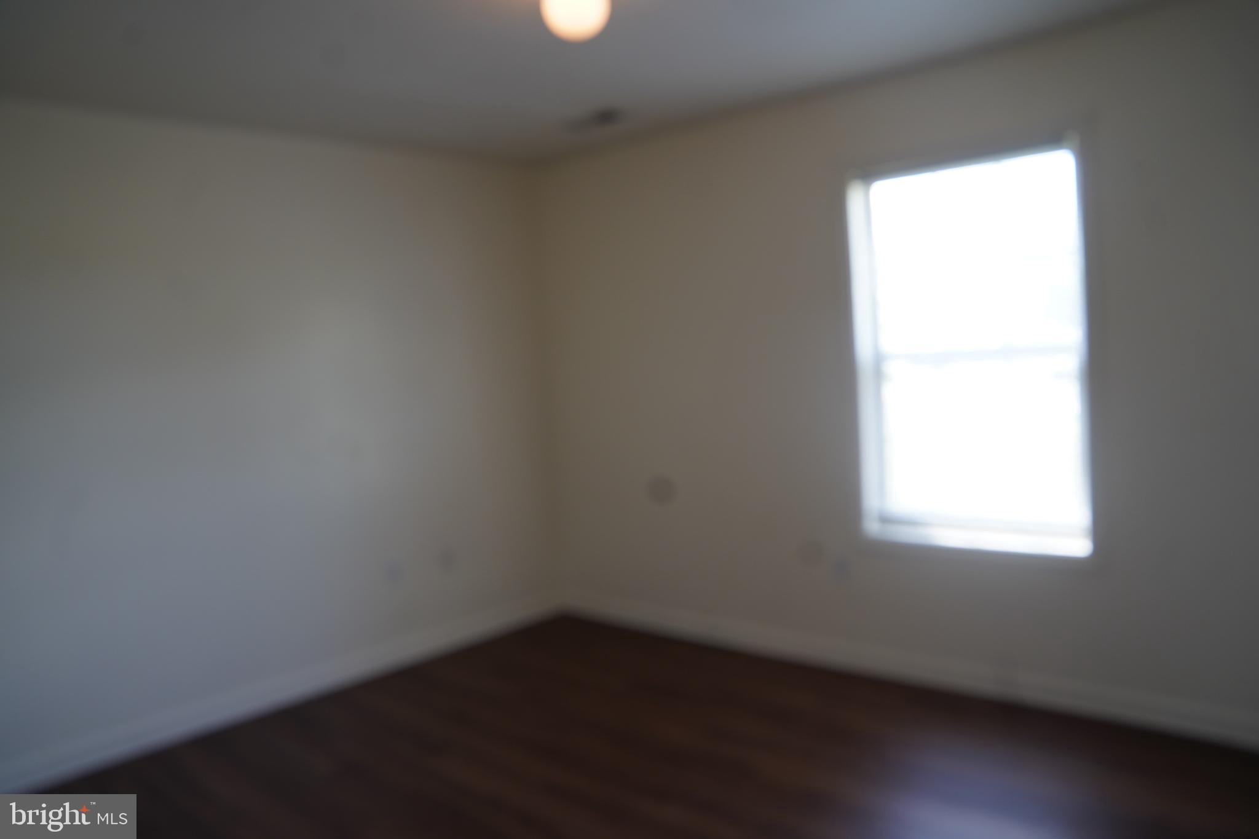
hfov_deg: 73.7
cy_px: 420
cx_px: 630
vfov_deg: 53.1
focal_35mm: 24
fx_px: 839
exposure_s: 1/60
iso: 250
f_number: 4
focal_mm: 24
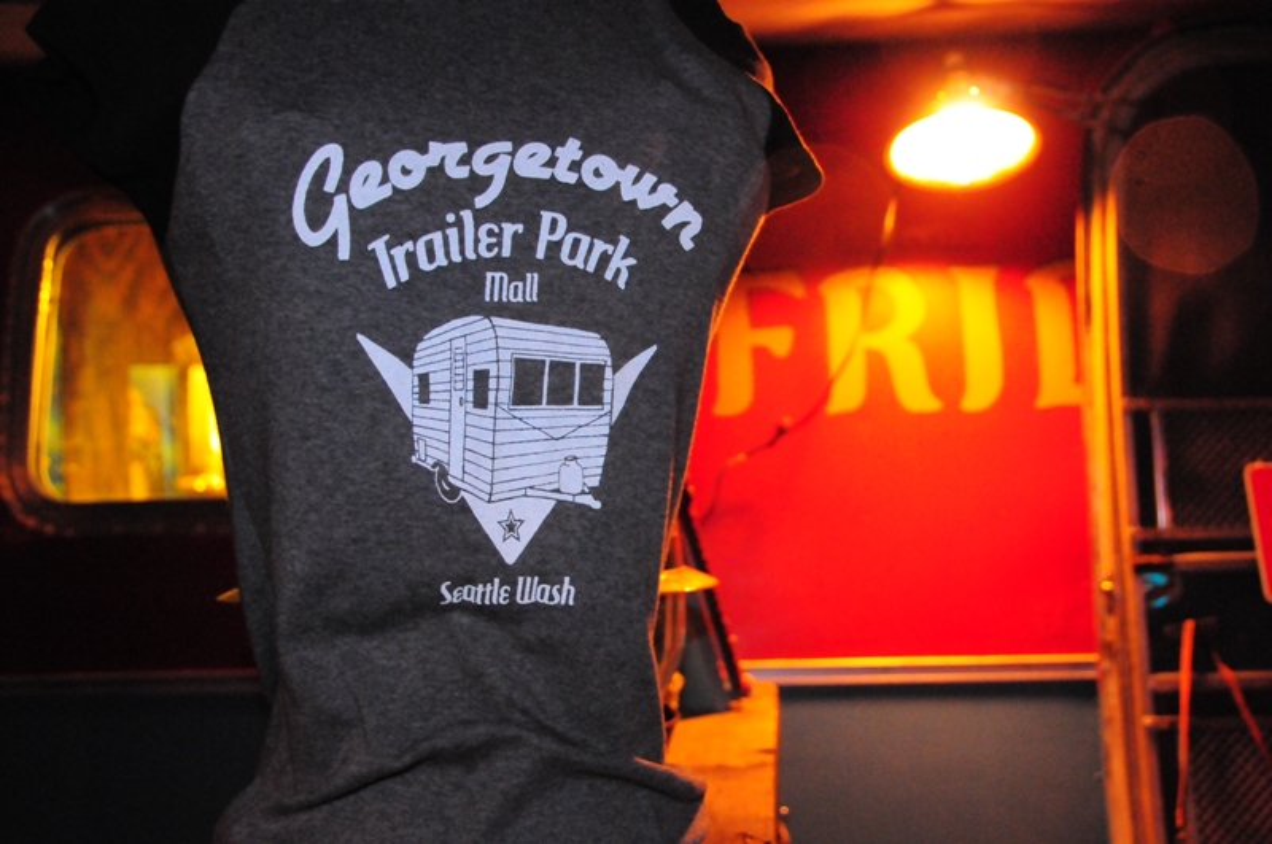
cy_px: 422
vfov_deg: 34.1
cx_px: 636
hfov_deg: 49.6
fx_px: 1376
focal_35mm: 39
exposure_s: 1/25
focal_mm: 26
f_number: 5
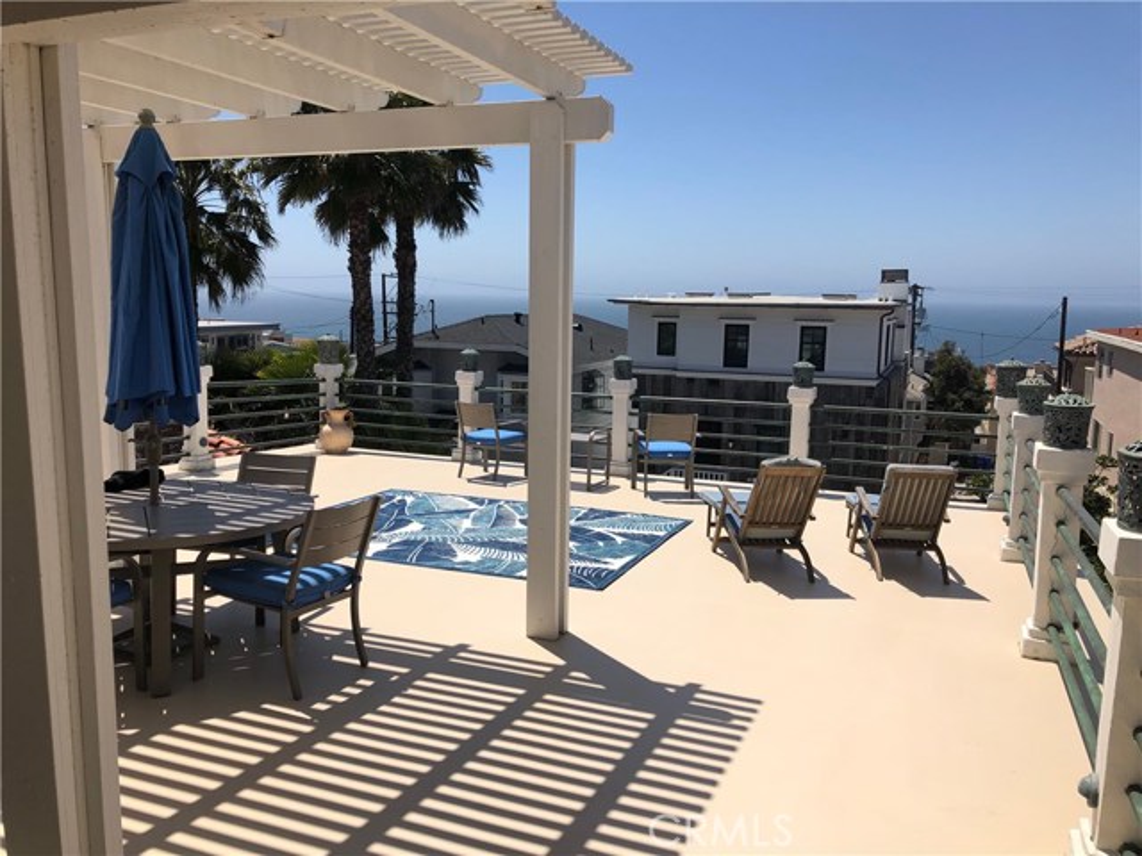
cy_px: 428
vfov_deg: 49.7
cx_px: 571
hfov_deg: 63.4
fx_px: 924
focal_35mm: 28
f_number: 1.8
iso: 25
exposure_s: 1/4049
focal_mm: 4
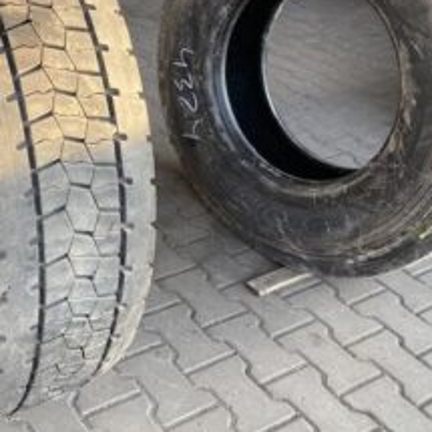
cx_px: 46
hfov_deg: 34.8
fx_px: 649
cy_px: 154
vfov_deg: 36.5
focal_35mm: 46
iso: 50
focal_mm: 4.25
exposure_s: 1/121
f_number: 1.8
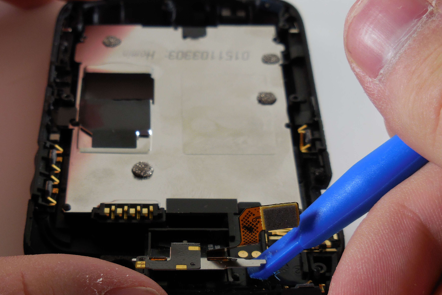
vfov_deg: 16.4
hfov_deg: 24.4
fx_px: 1019
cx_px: 174
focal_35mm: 83
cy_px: 183
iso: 125
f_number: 4.5
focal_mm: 11
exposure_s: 1/40
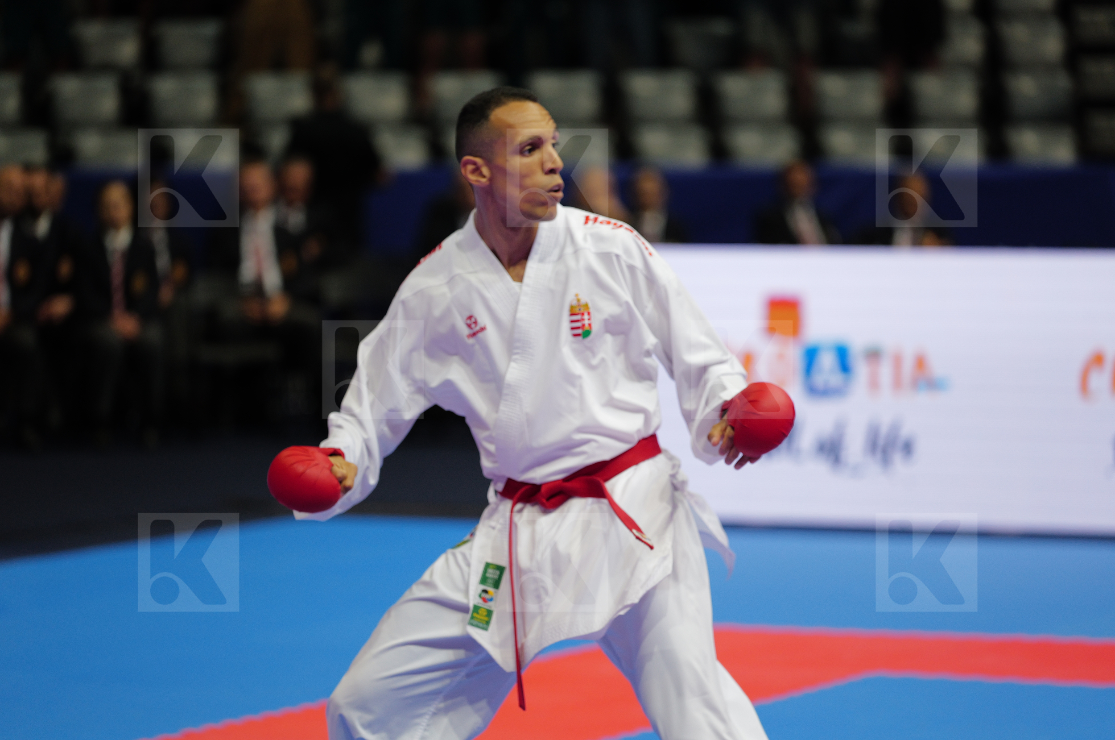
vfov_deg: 8.4
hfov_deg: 12.6
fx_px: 5040
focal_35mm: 163
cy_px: 370
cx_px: 558
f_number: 2.8
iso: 1600
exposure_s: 1/1000
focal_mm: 163
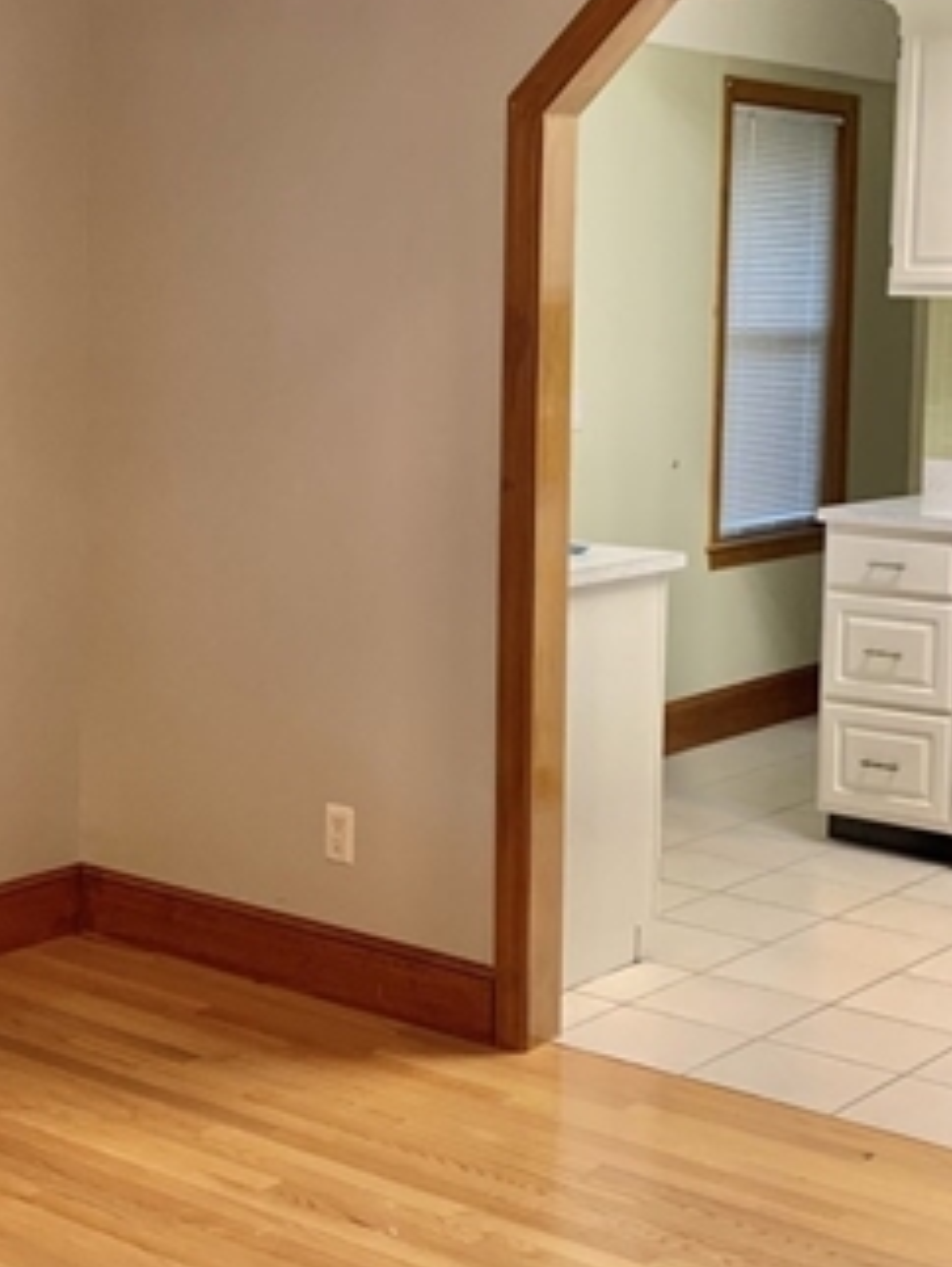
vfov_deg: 31.1
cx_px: 275
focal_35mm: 62
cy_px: 504
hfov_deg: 23.5
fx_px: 2270
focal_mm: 4.25
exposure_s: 1/60
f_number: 1.8
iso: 160
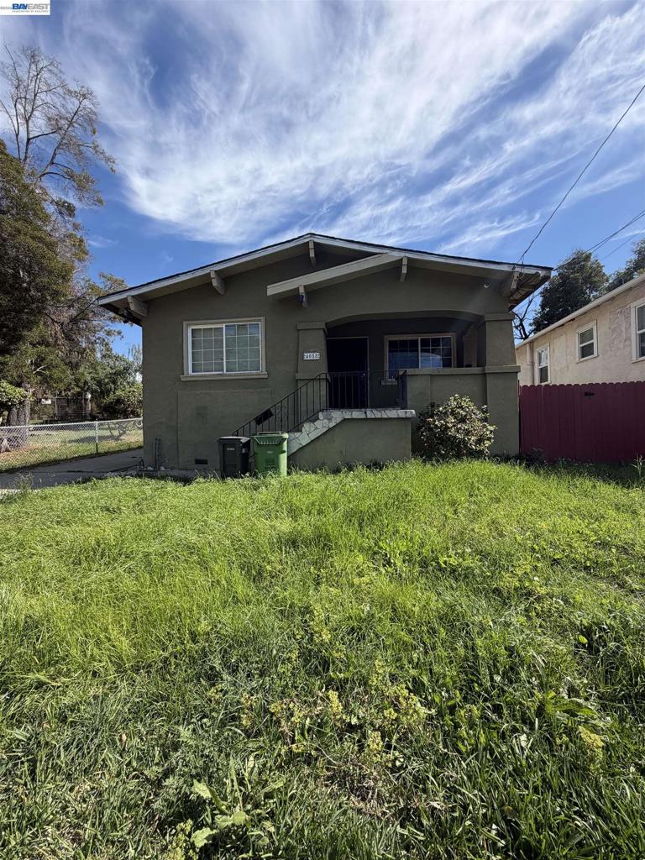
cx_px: 322
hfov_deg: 85.7
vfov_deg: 102.1
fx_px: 348
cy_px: 430
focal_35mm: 14
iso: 32
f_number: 2.2
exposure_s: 1/770
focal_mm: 2.22
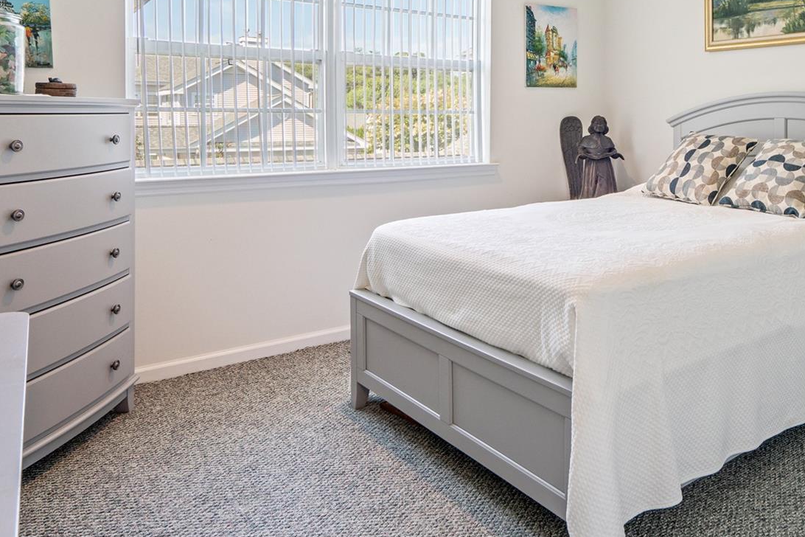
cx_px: 613
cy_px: 139
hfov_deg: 58.4
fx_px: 671
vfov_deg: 42.4
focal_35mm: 30
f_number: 7.1
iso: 800
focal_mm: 16
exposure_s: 1/10
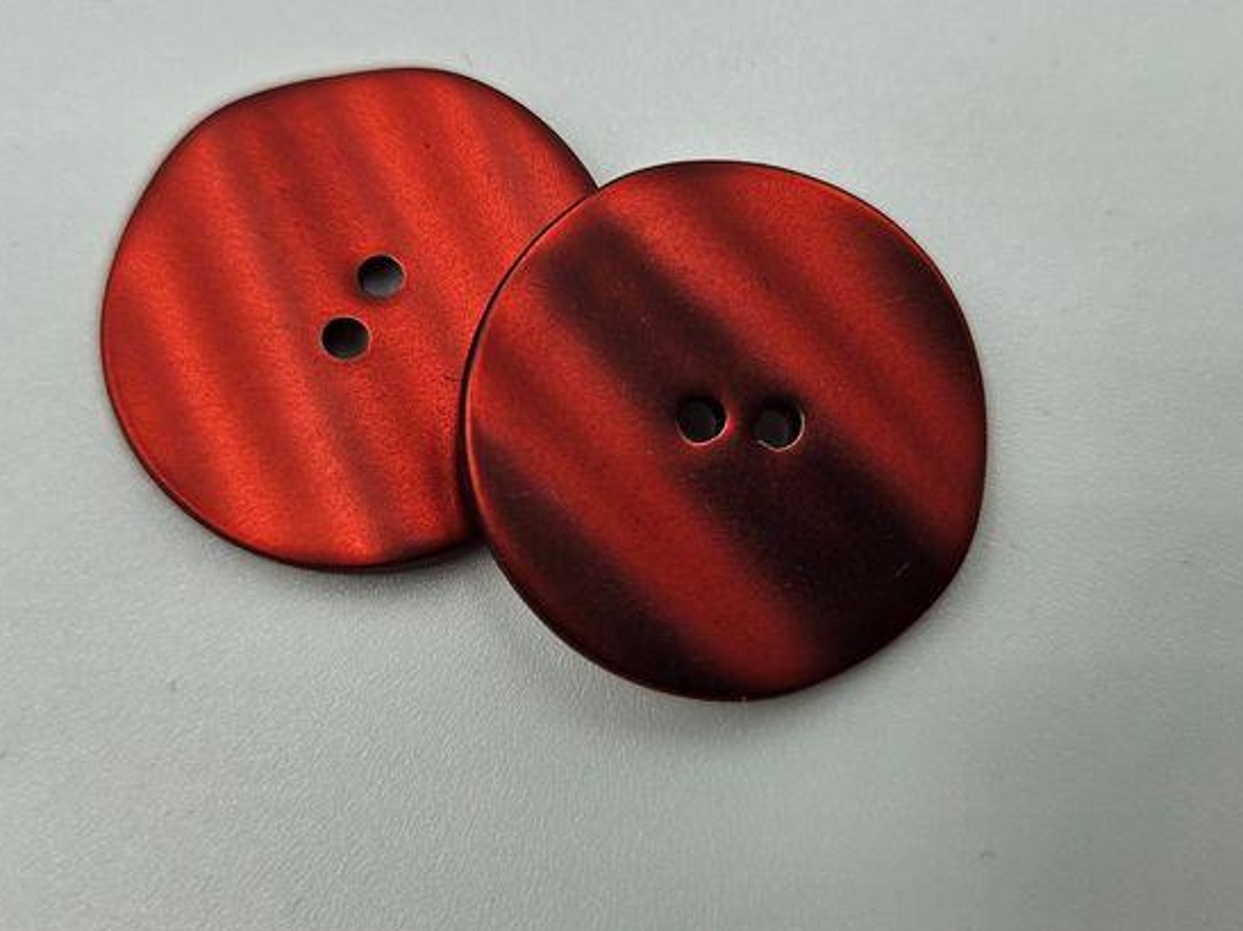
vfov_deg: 42.7
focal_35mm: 33
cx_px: 657
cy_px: 368
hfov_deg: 55.3
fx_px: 1185
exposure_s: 1/1199
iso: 50
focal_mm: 5
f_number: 1.8
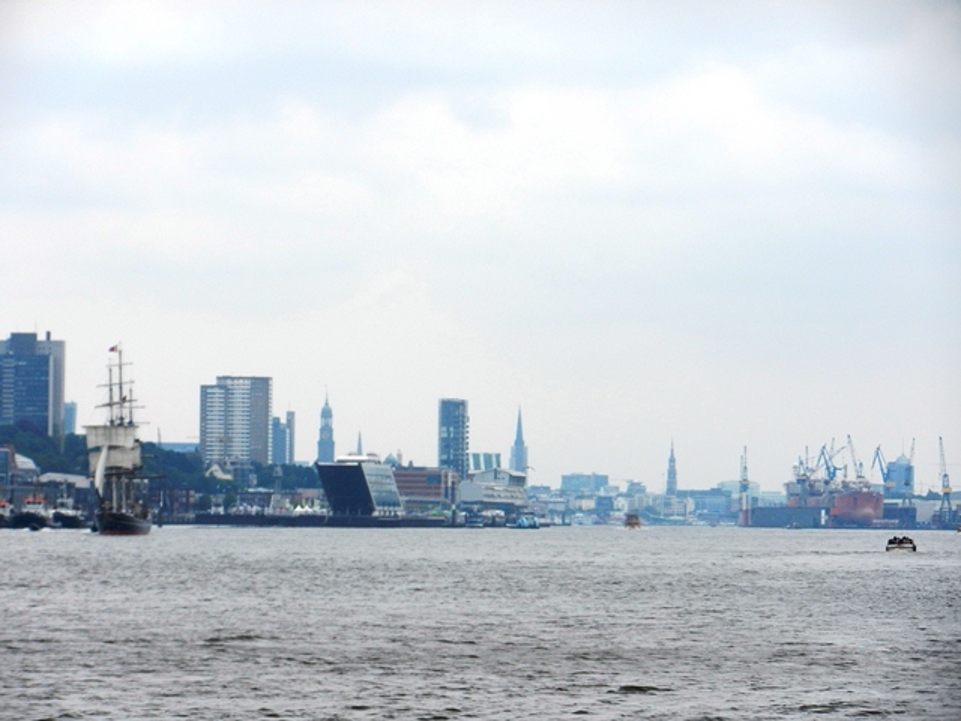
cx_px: 480
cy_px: 360
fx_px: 4581
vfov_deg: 9.0
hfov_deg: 12.0
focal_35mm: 165
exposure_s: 1/640
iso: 160
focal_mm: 29.7
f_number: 5.3
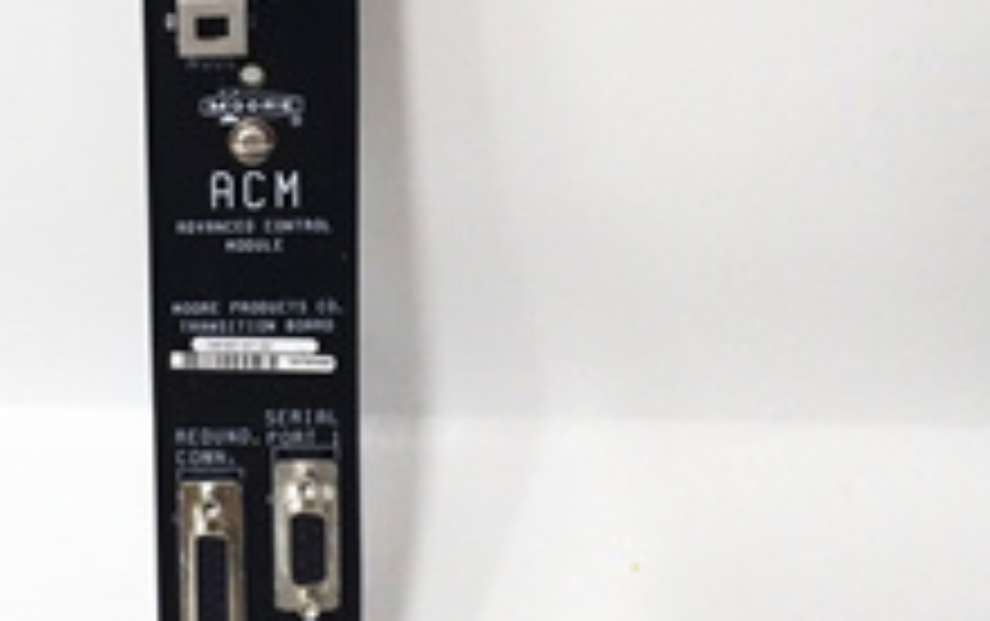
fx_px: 1756
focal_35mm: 65
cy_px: 119
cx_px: 220
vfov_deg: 19.8
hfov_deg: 30.8
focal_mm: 3.79
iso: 362
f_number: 2
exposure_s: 1/33
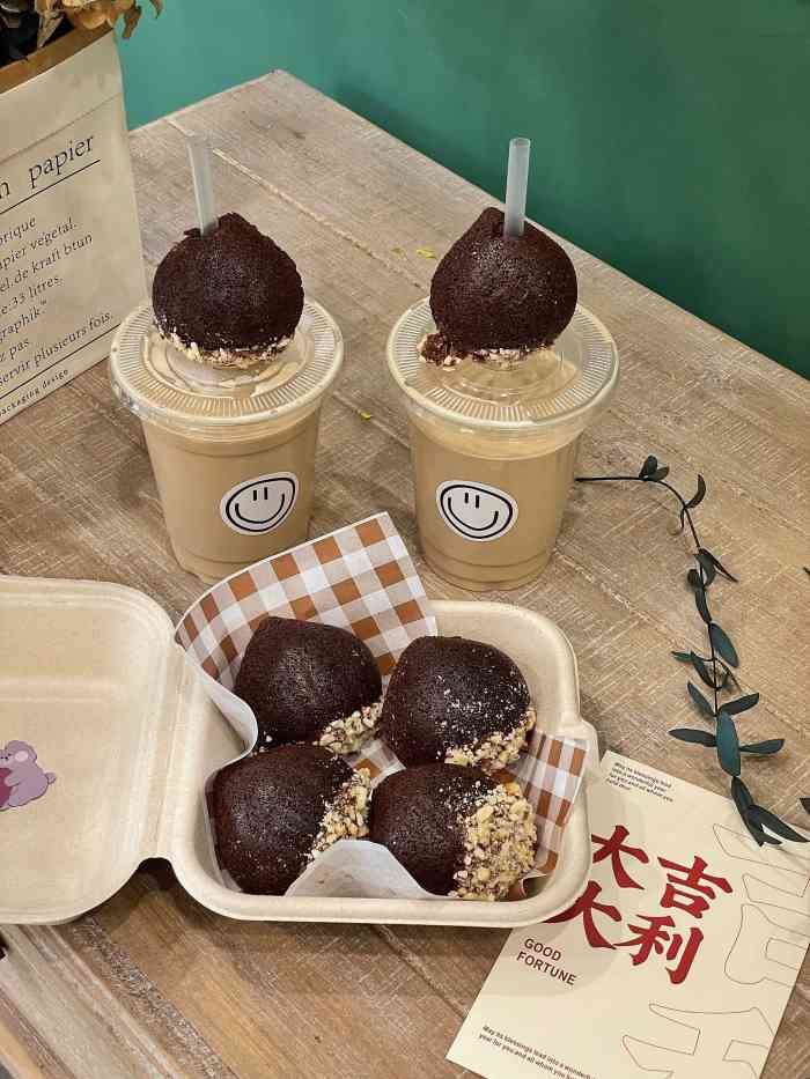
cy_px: 540
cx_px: 405
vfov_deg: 36.8
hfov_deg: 28.0
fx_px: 1622
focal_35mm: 52
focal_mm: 6
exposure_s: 1/50
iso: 320
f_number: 2
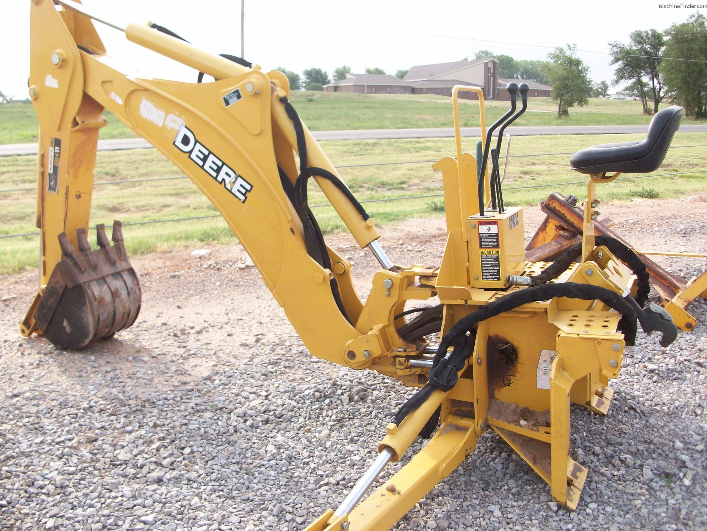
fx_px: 694
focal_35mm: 34
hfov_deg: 54.0
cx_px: 354
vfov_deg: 41.8
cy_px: 266
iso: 64
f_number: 2.8
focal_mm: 5.7
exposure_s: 1/229
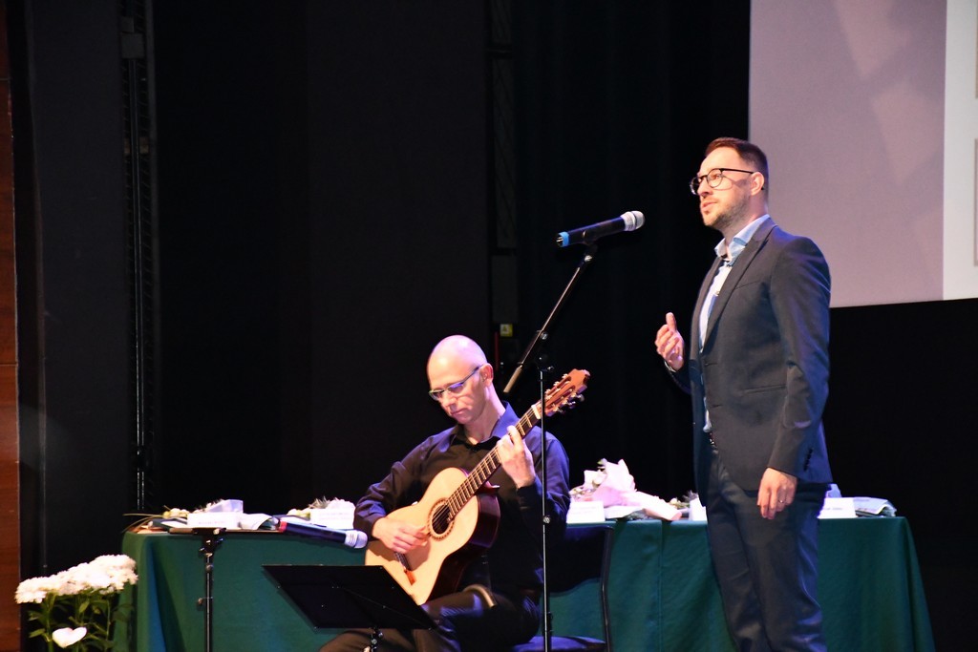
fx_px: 4075
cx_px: 489
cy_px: 326
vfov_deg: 9.2
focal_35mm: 150
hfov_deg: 13.7
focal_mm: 100
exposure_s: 1/60
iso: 6400
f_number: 5.6
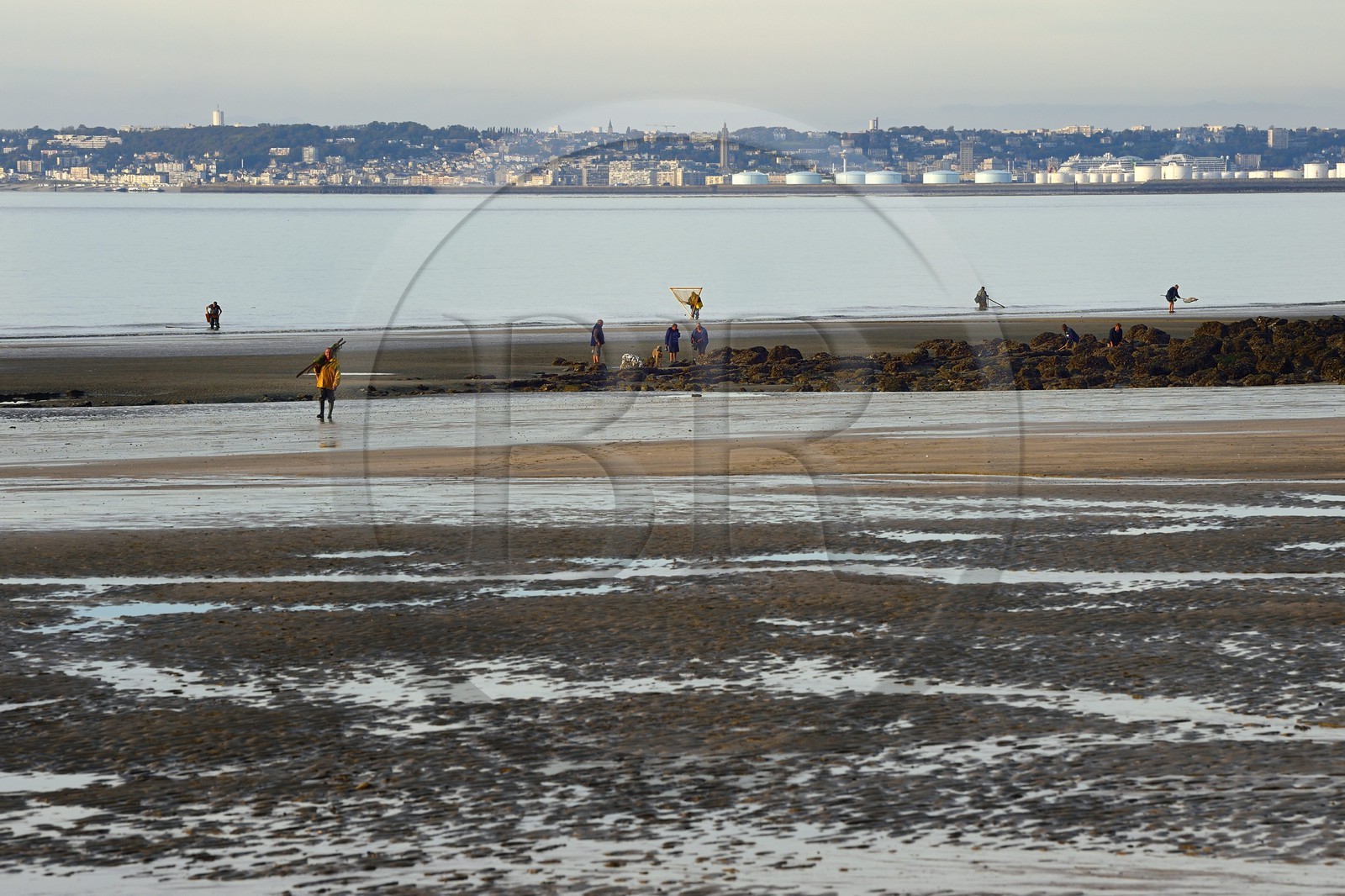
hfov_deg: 10.3
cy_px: 448
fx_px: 7470
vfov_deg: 6.9
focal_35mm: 200
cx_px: 672
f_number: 9
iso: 200
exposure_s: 1/250
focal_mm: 200
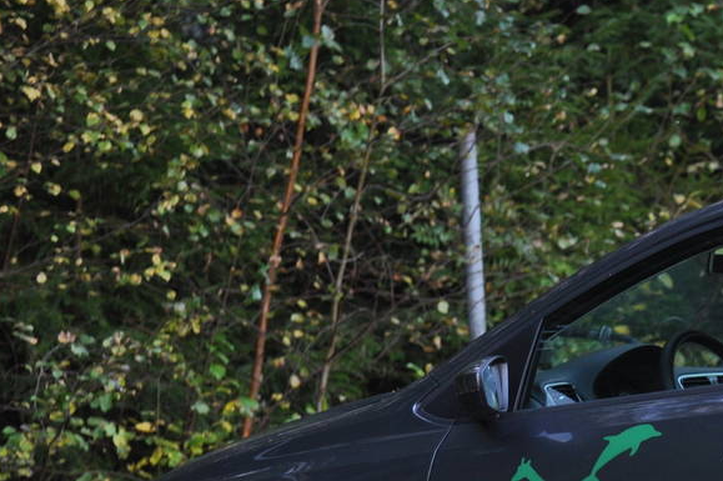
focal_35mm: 464
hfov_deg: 4.4
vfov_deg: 3.0
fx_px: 9311
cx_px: 969
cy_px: 417
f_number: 4.8
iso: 360
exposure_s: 1/200
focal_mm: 112
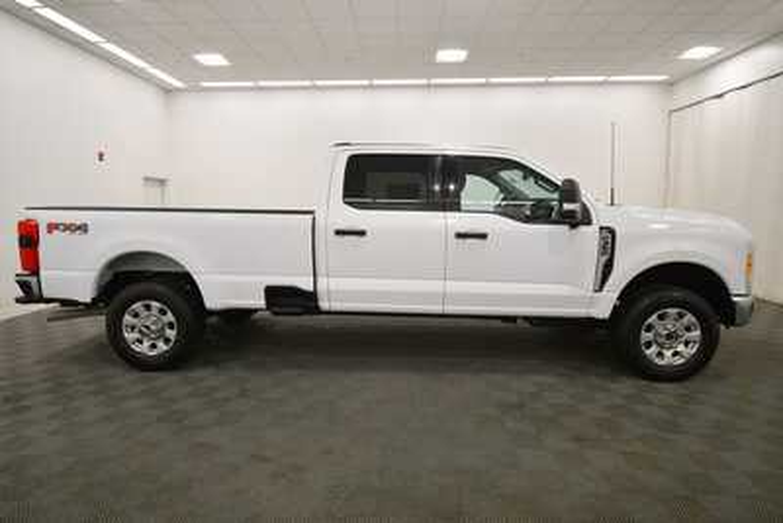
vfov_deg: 64.6
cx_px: 392
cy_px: 262
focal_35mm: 19
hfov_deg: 86.9
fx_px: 413
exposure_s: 1/250
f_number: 4.8
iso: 640
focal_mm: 13
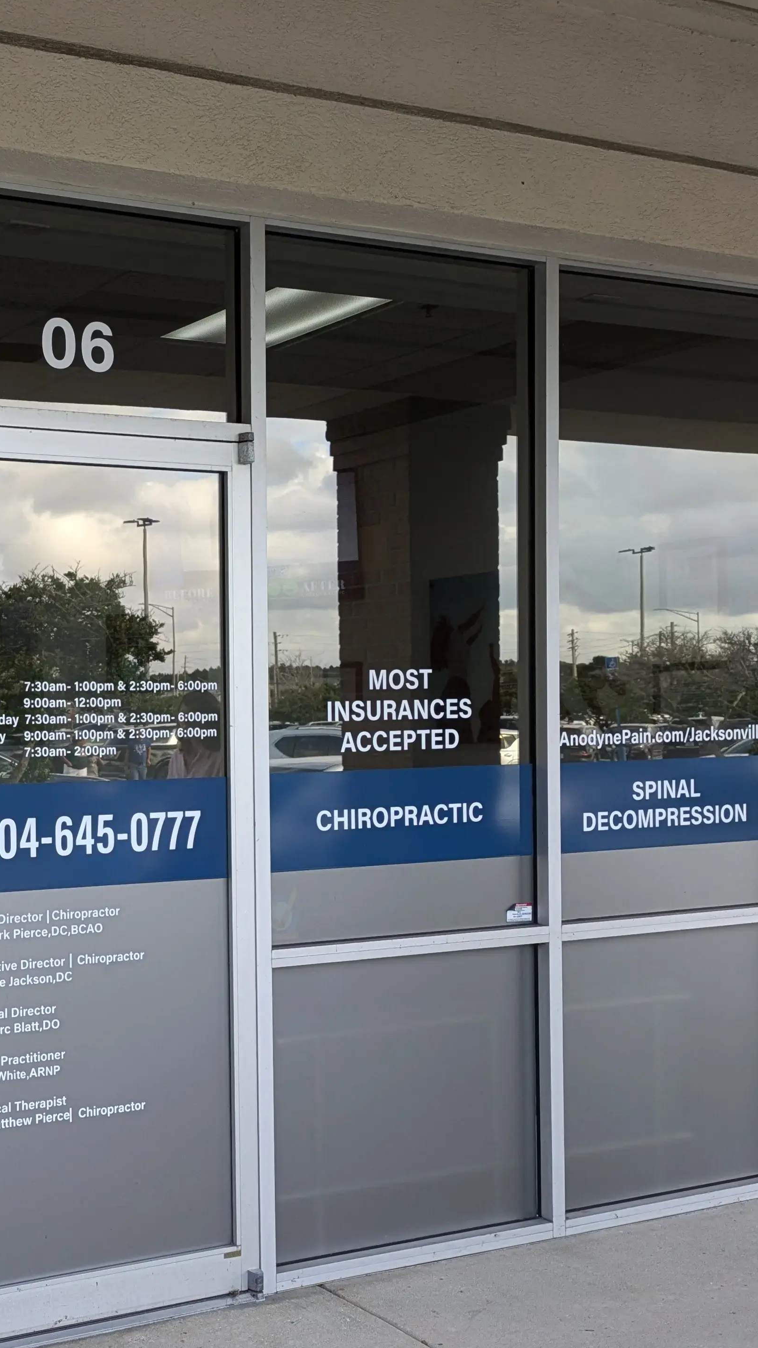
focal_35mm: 44
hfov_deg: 25.9
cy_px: 722
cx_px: 24
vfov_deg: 46.4
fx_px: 1572
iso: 49
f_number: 1.89
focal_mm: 5.43
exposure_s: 1/309
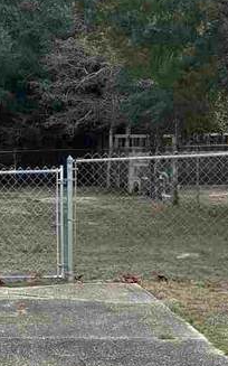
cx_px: -95
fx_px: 1075
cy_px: 235
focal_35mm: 108
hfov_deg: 11.7
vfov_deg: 19.2
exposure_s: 1/1103
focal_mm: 5.96
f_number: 1.6
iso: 50
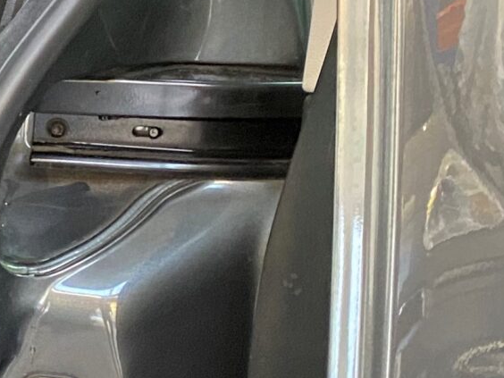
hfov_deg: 13.8
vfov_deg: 12.5
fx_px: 1718
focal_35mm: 118
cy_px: 243
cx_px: -542
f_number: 1.8
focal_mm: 4.25
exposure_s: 1/33
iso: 400
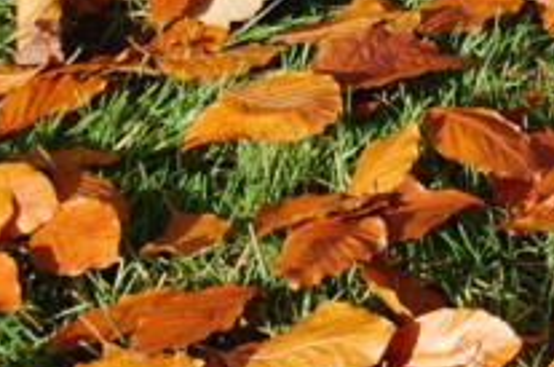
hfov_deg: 8.5
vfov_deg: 5.7
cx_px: 709
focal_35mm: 239
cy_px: 170
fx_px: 3676
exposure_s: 1/200
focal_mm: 55
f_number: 7.1
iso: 200
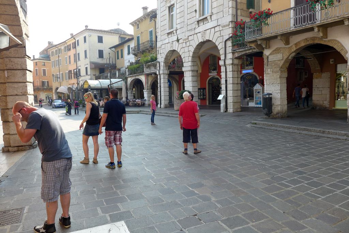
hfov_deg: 73.7
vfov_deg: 53.1
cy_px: 116
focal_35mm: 24
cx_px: 174
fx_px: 233
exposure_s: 1/320
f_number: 2.8
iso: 80
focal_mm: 4.7
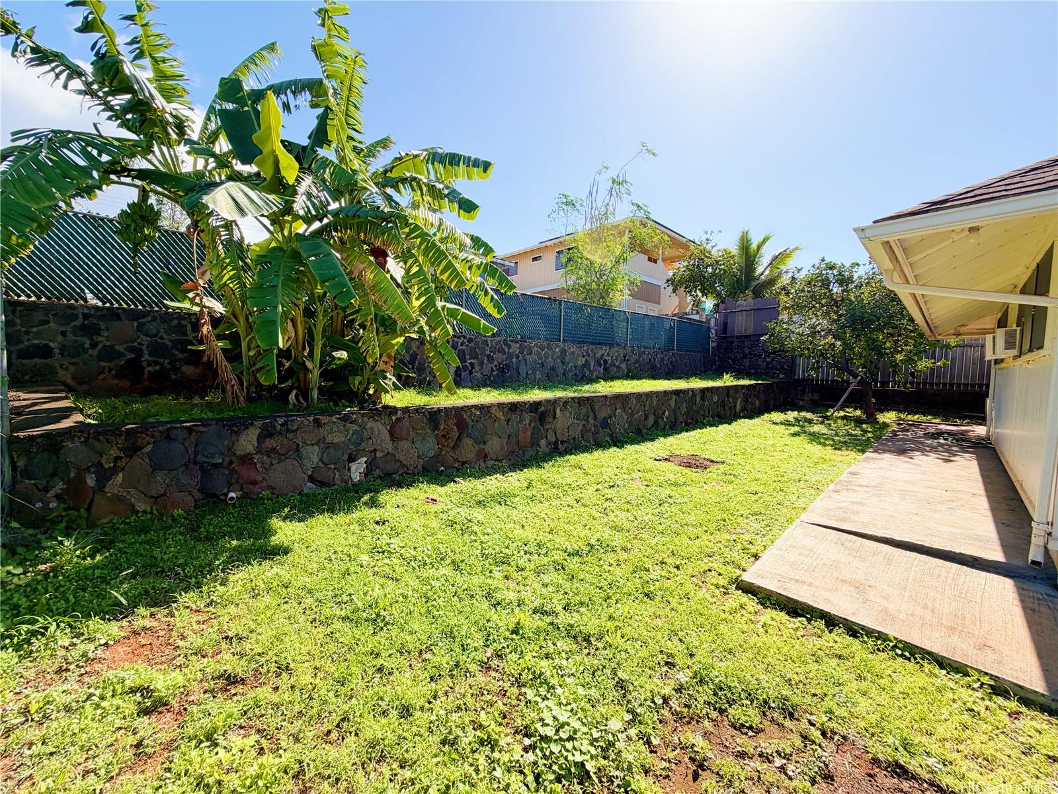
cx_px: 529
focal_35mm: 14
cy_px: 397
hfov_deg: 102.1
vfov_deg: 85.7
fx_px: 428
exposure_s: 1/770
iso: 25
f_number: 2.2
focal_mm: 2.22
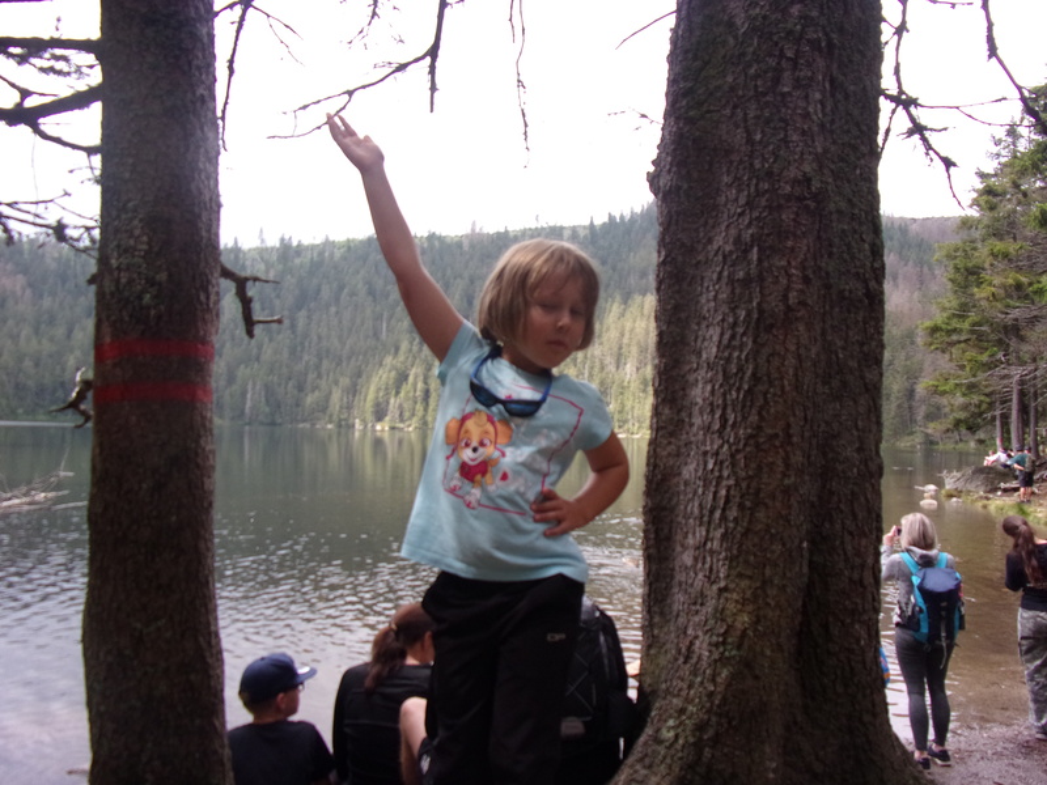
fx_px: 726
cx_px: 524
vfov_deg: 56.8
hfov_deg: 71.6
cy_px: 392
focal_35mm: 24
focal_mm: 4.3
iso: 80
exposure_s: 1/220
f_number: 3.3
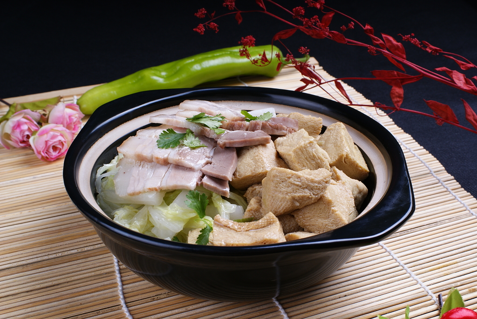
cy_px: 160
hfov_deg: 43.6
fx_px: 597
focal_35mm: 45
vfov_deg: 29.9
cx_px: 238
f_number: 14
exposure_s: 1/160
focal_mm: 30
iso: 100
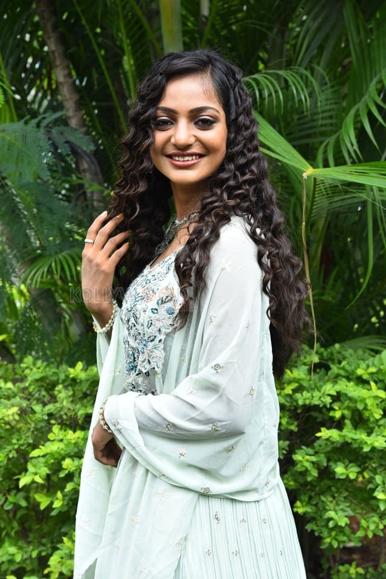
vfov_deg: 28.8
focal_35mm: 70
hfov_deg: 19.5
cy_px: 290
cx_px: 193
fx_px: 1126
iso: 400
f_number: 5.6
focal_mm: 70
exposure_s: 1/125
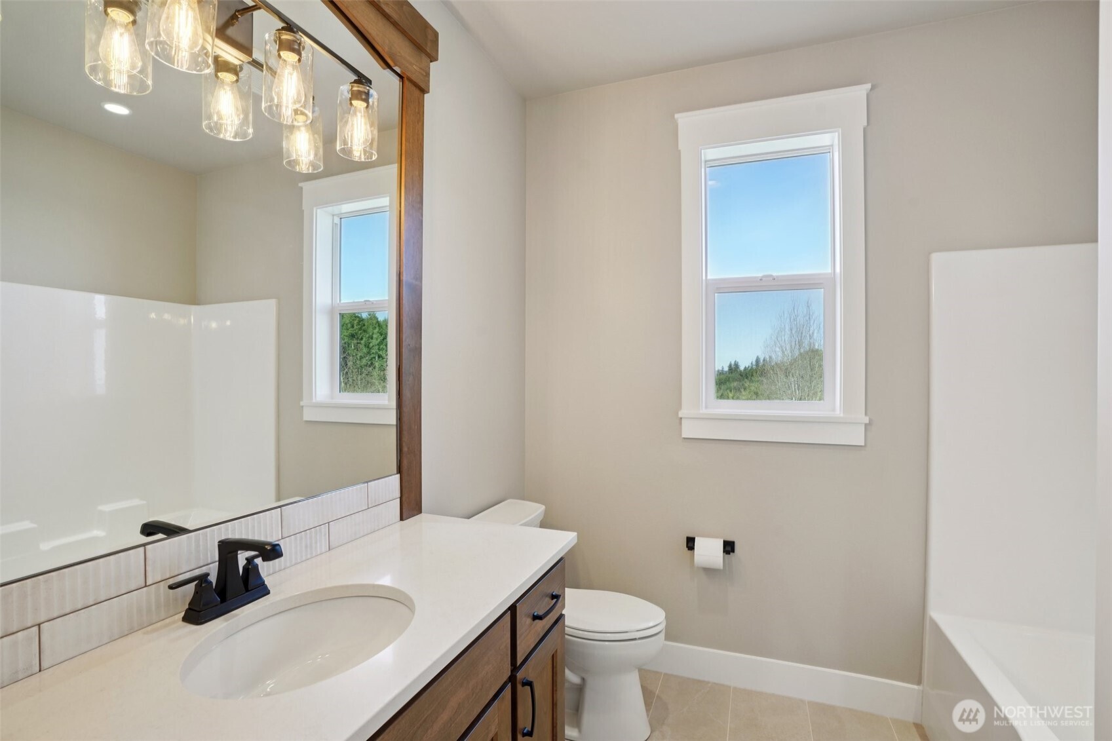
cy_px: 370
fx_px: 494
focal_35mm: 16
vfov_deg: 73.7
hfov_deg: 96.7
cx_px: 556
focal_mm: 16
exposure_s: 1/60
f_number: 8
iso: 400
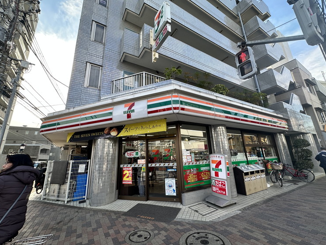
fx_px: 141
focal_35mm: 15
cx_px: 165
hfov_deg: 98.2
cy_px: 118
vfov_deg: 81.7
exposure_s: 1/322
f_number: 2.2
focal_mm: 2.22
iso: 40
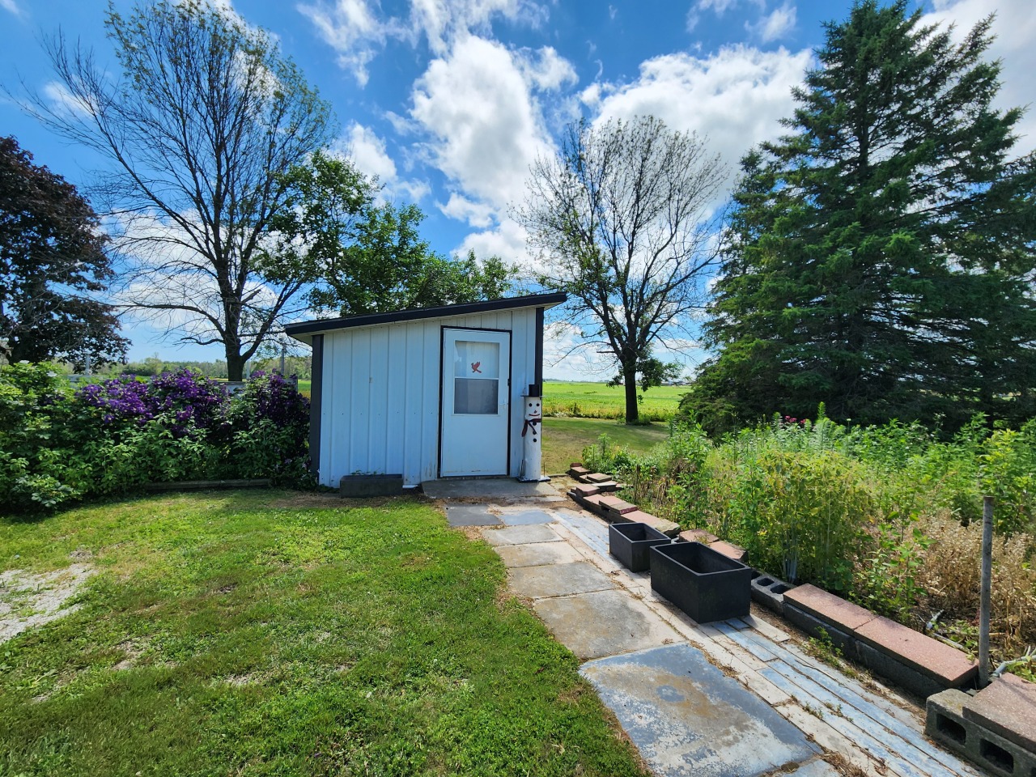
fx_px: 389
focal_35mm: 13
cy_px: 388
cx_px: 518
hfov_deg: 106.2
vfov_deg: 89.9
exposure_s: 1/2054
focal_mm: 2.2
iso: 50
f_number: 2.2
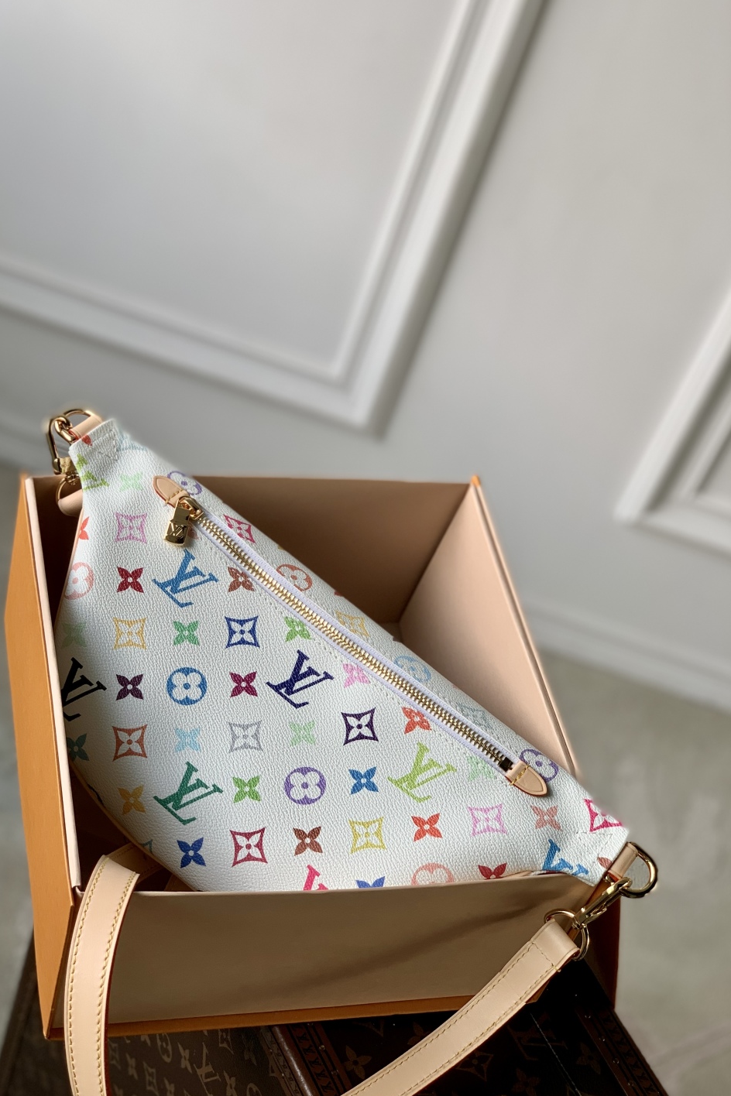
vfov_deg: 36.2
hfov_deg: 24.6
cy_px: 555
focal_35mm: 55
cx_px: 318
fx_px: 1675
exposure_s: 1/122
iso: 20
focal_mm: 6
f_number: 2.4
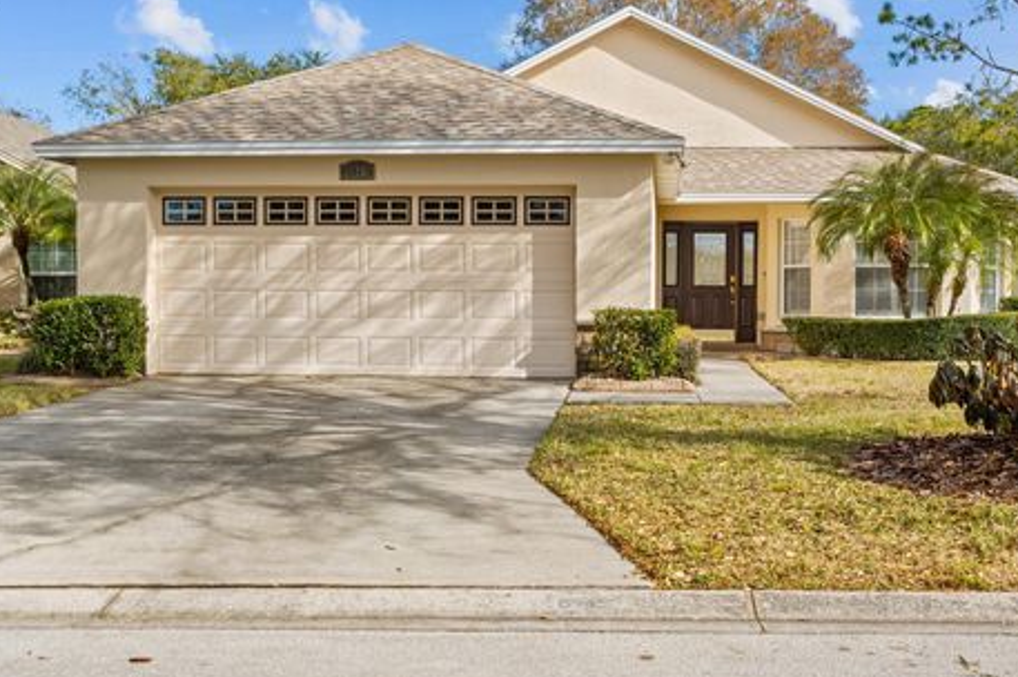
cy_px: 333
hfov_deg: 42.8
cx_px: 539
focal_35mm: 46
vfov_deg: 29.2
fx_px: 1300
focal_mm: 28
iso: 100
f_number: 5.6
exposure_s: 1/50
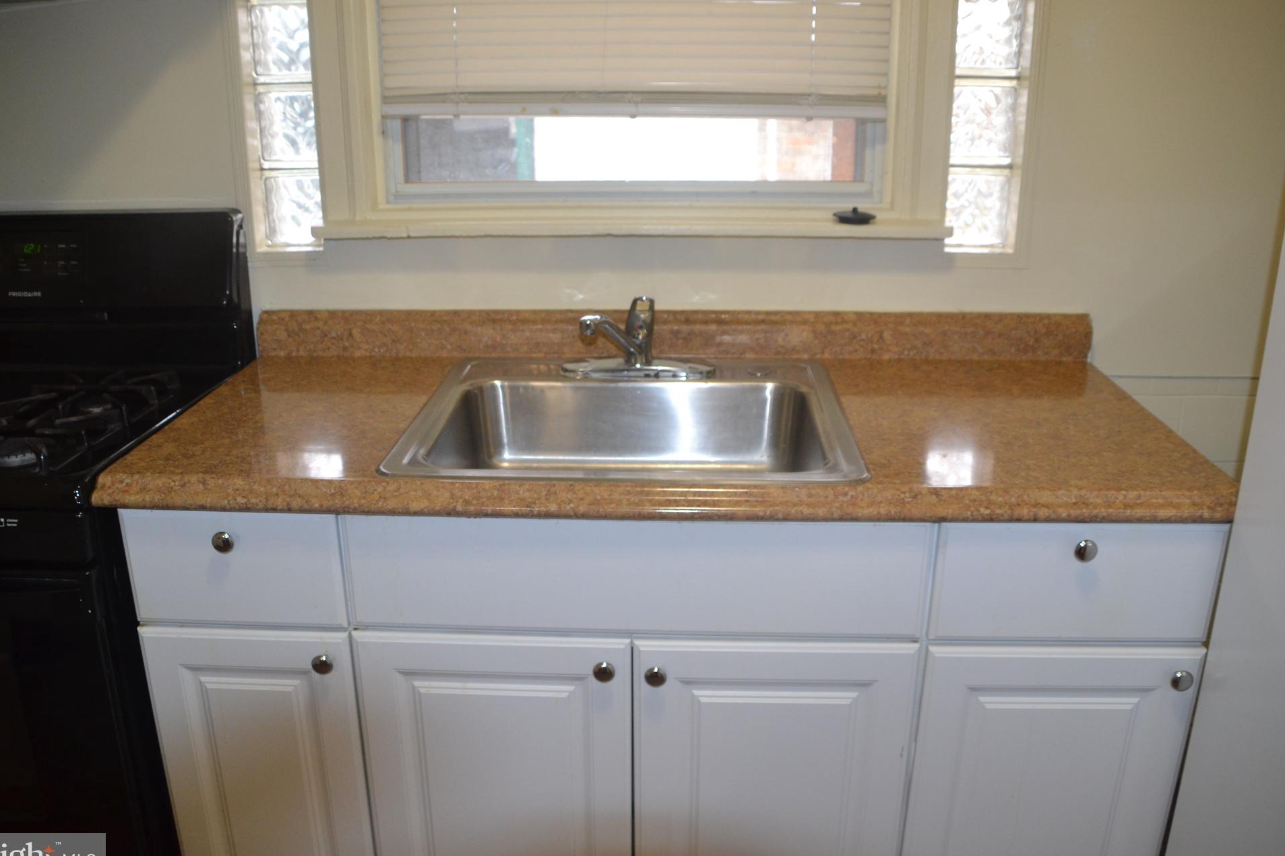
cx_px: 646
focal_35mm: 29
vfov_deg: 45.0
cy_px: 423
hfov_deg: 63.7
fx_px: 1035
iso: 800
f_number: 3.5
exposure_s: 1/60
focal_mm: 18
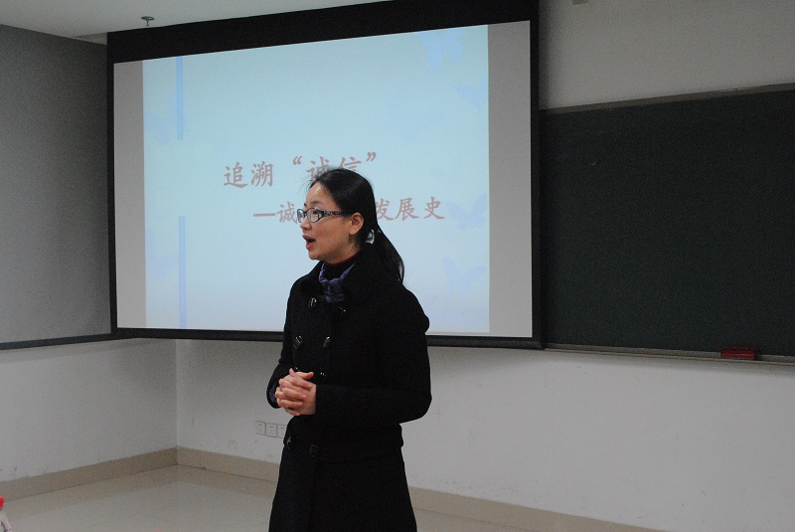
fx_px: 928
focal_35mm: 42
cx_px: 398
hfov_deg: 46.4
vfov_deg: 32.0
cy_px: 266
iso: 1600
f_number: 5.6
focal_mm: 28
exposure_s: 1/50
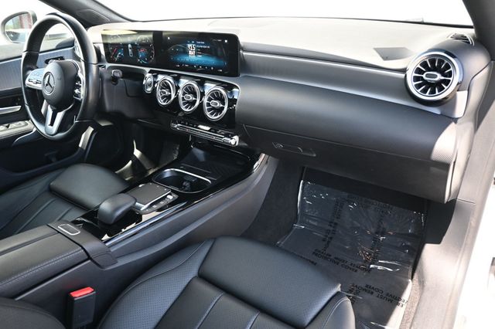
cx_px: 248
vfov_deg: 49.1
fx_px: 361
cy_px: 164
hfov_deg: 68.9
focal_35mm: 26
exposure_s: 1/125
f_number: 3.5
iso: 400
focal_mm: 17.5
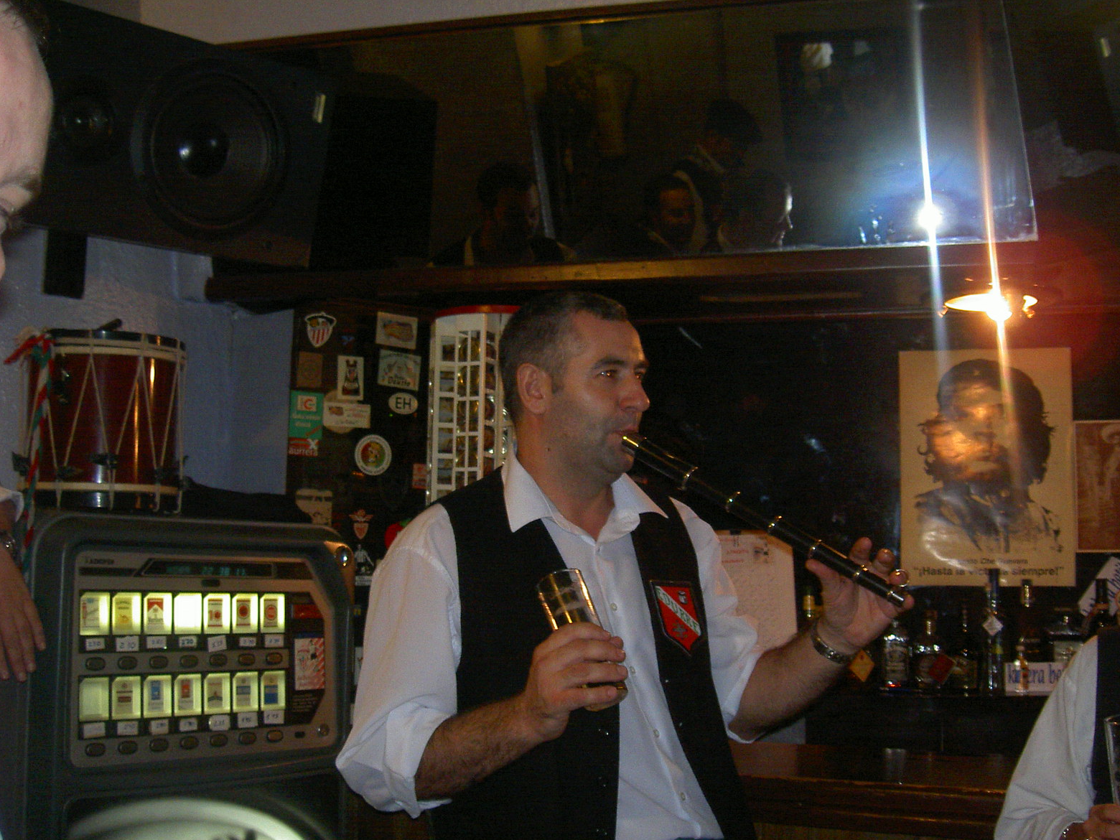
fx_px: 1294
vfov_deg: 36.0
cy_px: 412
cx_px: 568
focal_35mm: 40
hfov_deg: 46.8
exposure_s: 1/59.5
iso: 100
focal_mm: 8
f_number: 2.8
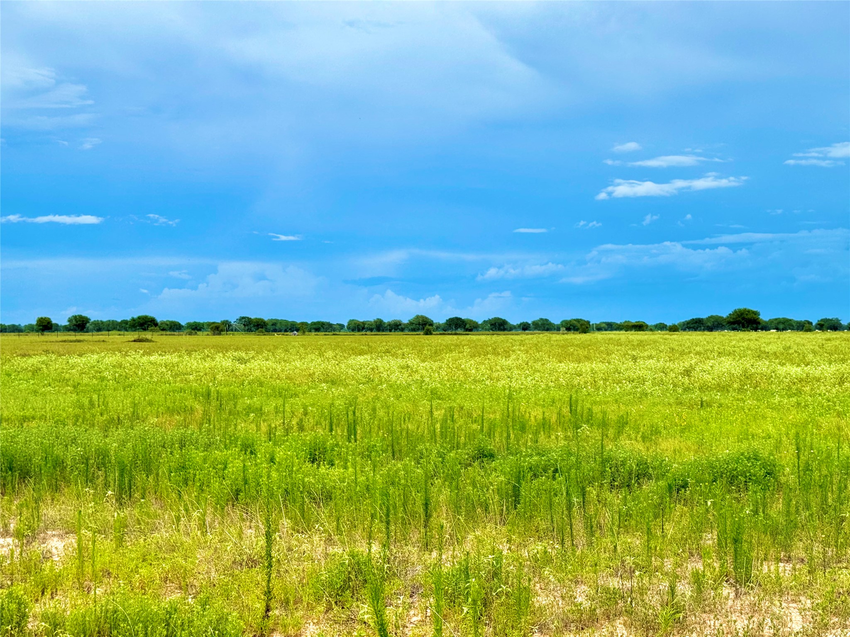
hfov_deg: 39.7
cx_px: 425
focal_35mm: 48
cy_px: 318
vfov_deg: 30.3
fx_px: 1179
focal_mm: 6.76
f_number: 1.78
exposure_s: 1/7092
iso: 64
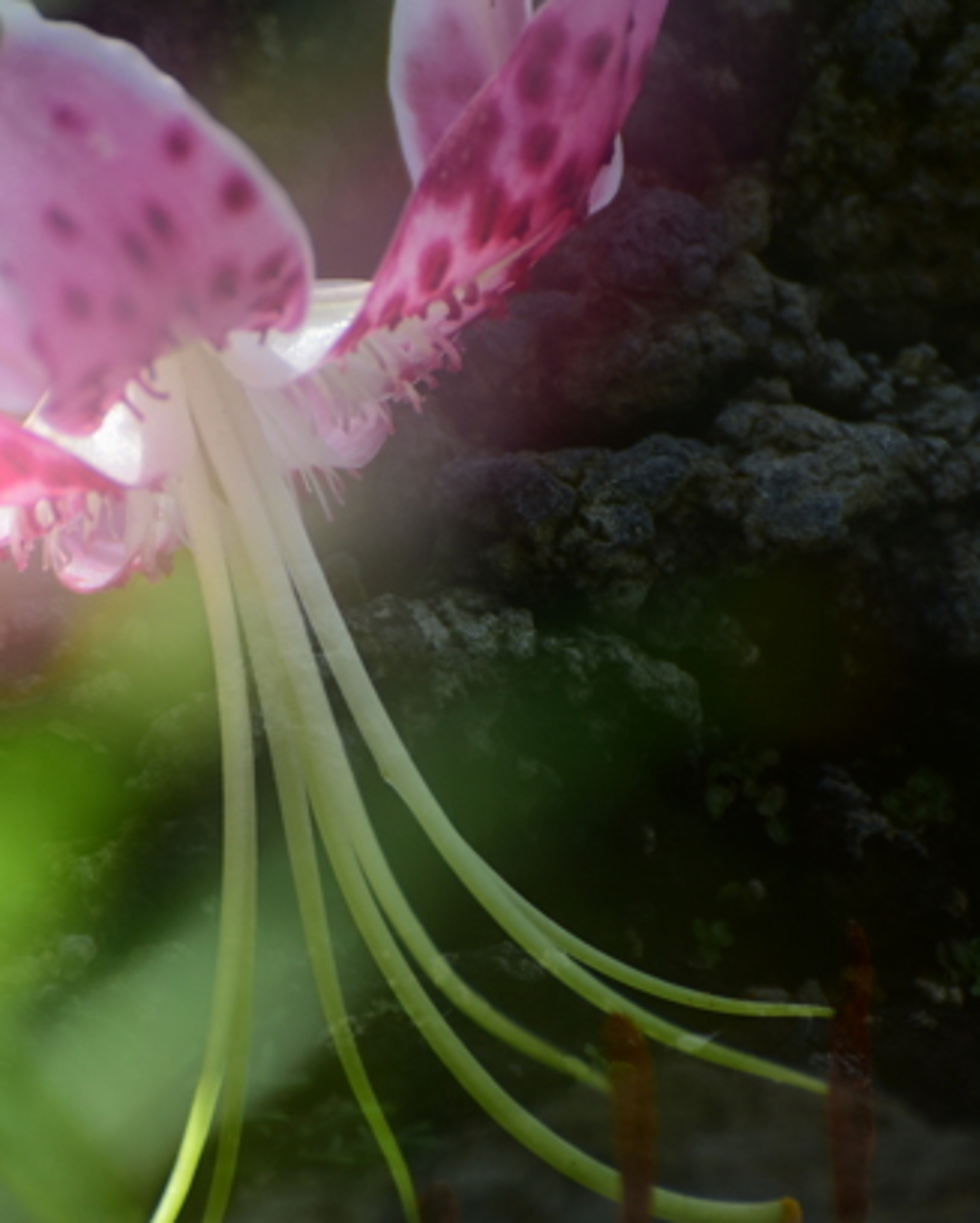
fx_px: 25568
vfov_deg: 2.7
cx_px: 474
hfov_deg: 2.2
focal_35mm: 706
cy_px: 694
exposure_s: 1/320
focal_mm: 300
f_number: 5.6
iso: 400
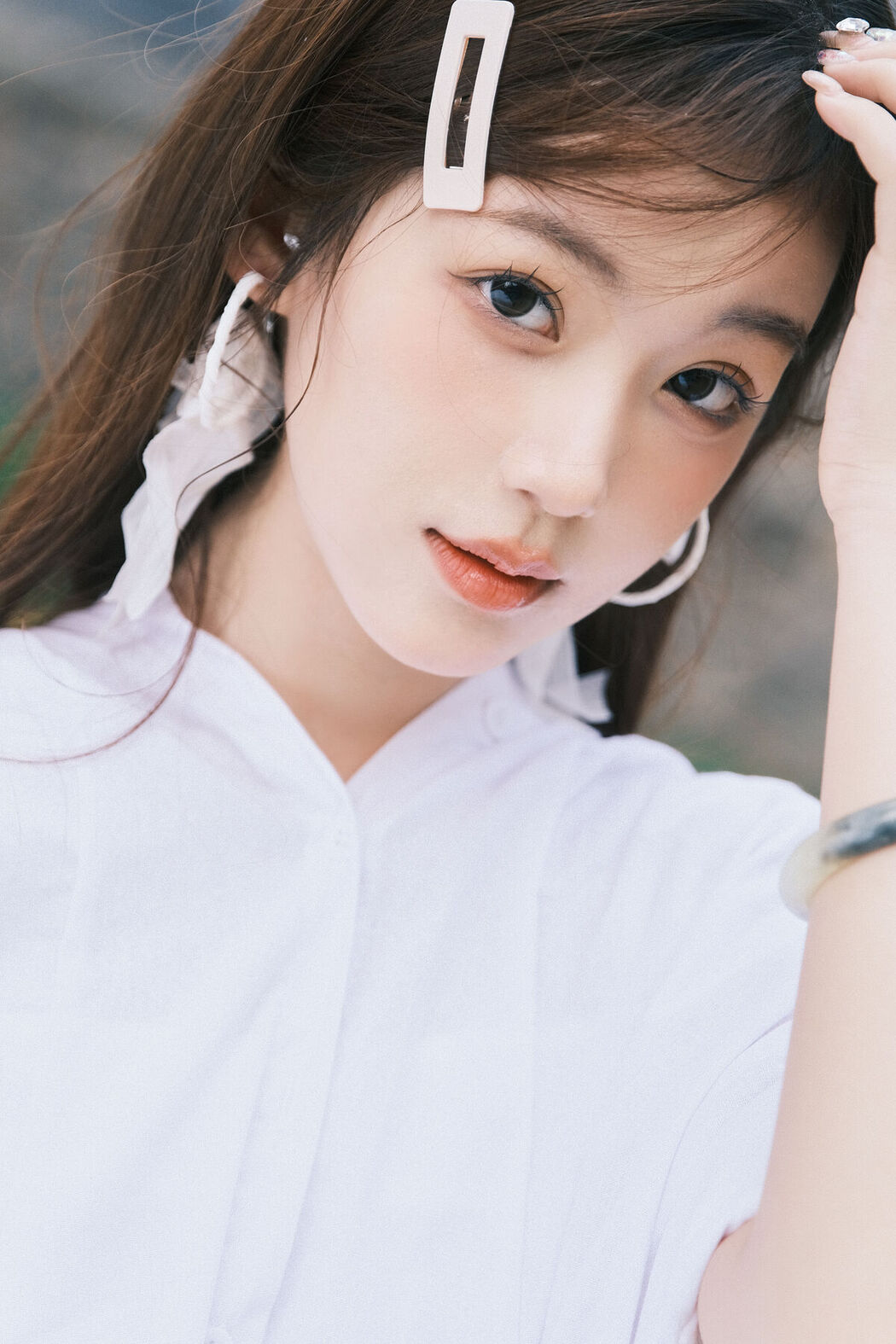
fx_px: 3920
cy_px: 672
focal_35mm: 105
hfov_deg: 13.0
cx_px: 448
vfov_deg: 19.5
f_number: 2.8
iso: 1000
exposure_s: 1/320
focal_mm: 70
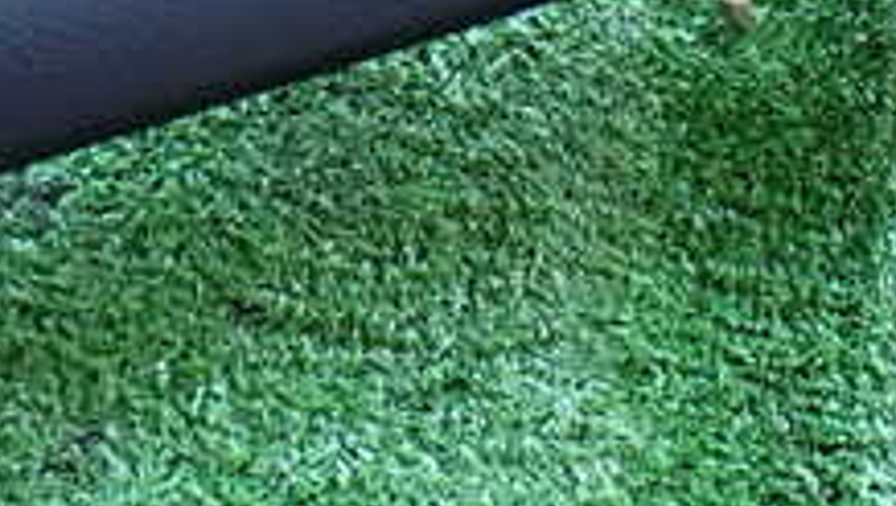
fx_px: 2710
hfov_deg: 18.7
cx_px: 608
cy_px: -144
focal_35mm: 114
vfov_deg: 10.4
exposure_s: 1/40
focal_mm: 6.83
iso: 320
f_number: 2.7
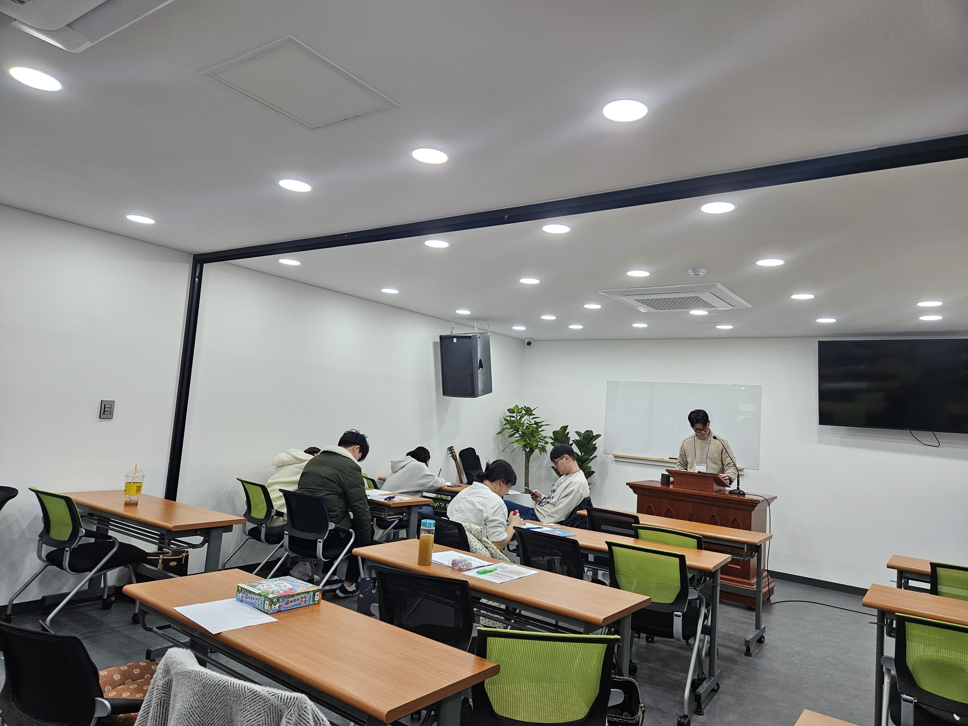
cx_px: 484
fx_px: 643
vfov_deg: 58.9
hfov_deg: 73.9
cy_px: 363
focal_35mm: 23
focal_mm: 5.4
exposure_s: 1/120
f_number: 1.8
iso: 80
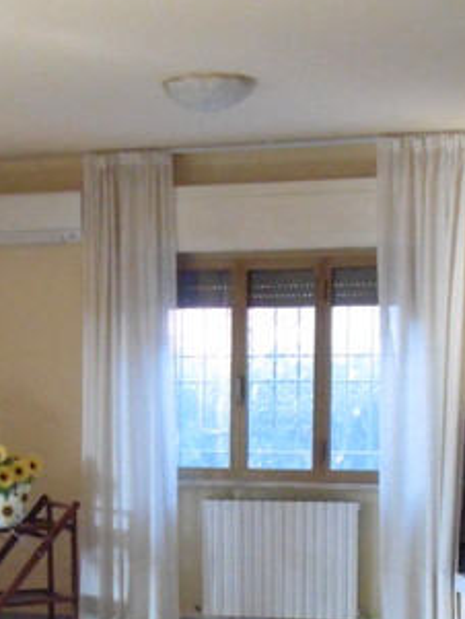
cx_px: 138
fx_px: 1378
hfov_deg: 19.1
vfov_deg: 24.4
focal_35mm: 77
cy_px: 592
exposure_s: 1/25
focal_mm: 5.3
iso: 400
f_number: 3.2
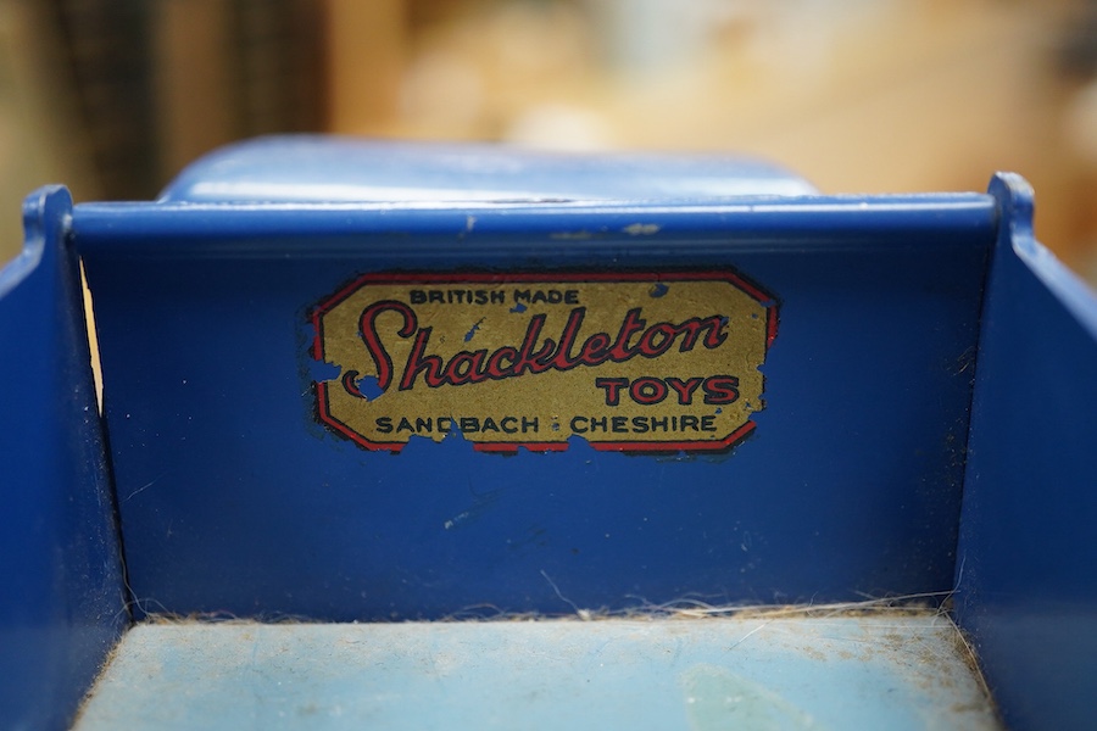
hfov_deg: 43.6
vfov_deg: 29.9
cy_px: 366
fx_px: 1371
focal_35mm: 45
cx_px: 548
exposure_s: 1/125
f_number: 4
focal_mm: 30
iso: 1250
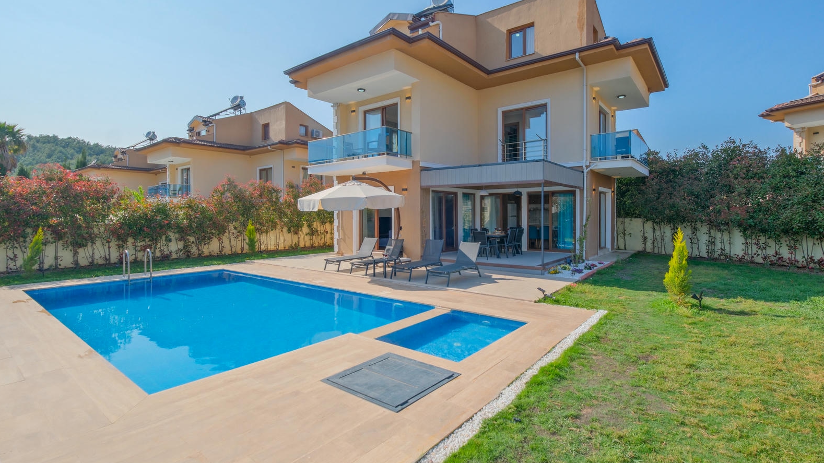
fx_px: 371
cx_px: 414
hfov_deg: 95.9
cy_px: 210
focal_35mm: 17
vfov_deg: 63.8
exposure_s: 1/160
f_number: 8
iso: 160
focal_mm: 10.5
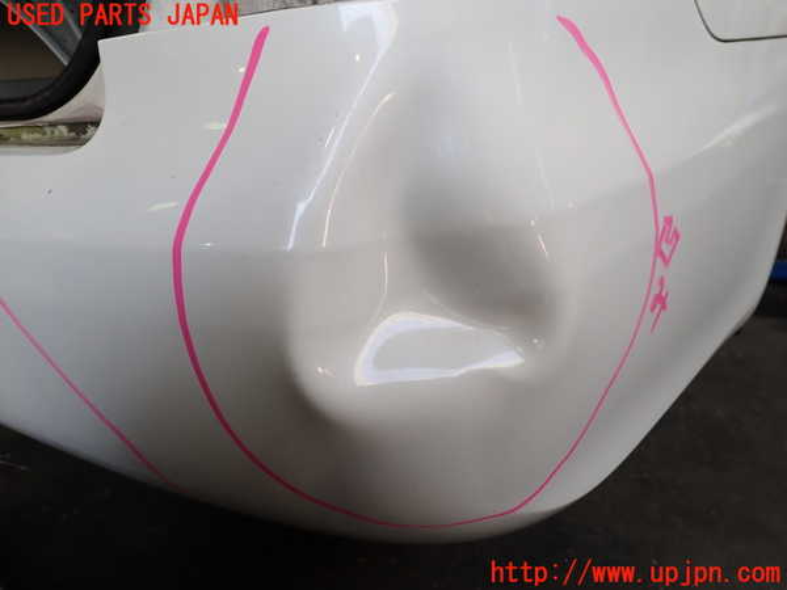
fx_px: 568
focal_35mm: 25
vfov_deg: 54.9
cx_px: 394
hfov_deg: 69.4
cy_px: 295
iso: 100
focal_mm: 4.5
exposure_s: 1/100
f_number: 2.8
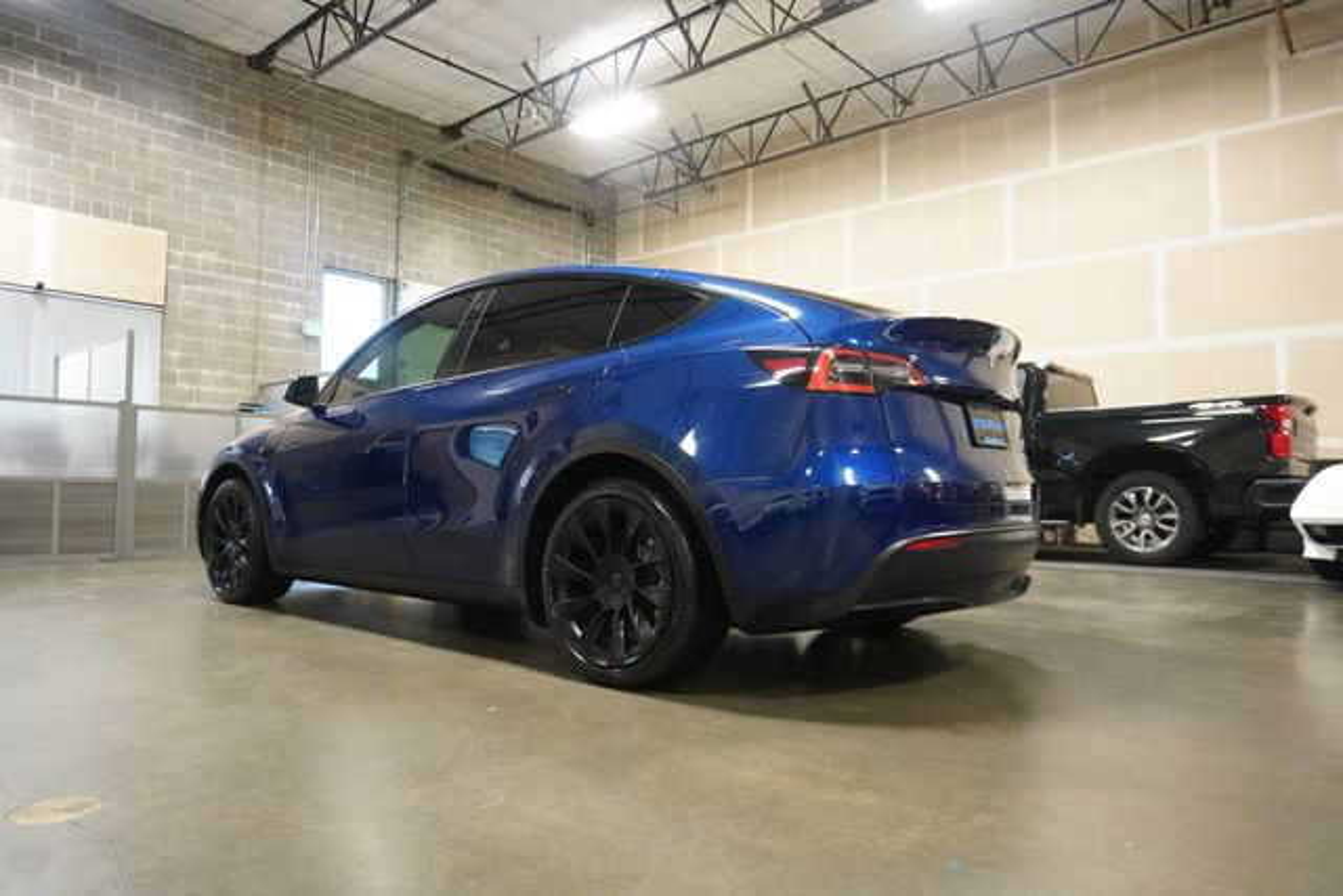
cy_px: 448
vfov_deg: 53.2
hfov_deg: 73.7
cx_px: 672
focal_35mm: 24
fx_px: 895
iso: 5000
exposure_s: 1/160
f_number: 3.5
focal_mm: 16
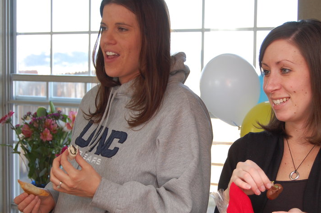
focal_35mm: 82
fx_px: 730
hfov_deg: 24.7
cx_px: 198
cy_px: 127
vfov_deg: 16.6
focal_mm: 38
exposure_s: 1/100
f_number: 5
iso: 400
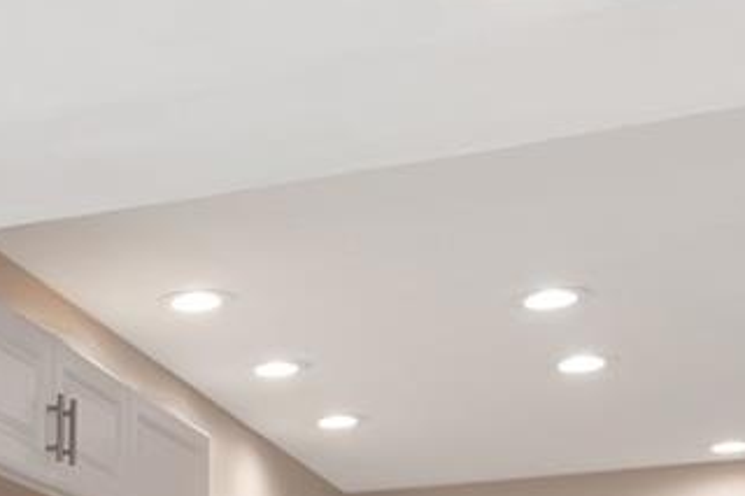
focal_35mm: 82
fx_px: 1706
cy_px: 841
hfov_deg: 22.6
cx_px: -161
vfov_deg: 14.8
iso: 800
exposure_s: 1/40
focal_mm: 11
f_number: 9
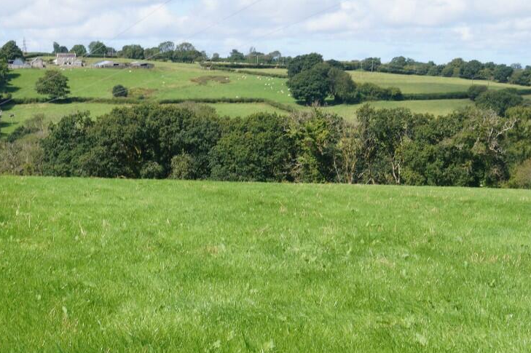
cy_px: 188
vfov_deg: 18.5
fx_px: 1086
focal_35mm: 74
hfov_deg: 27.4
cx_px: 206
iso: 100
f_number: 13
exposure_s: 1/80
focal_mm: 35
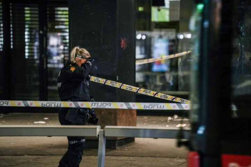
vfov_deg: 7.6
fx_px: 1255
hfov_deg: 11.4
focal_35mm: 180
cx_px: 126
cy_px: 84
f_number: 2.8
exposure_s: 1/160
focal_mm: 180
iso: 3200
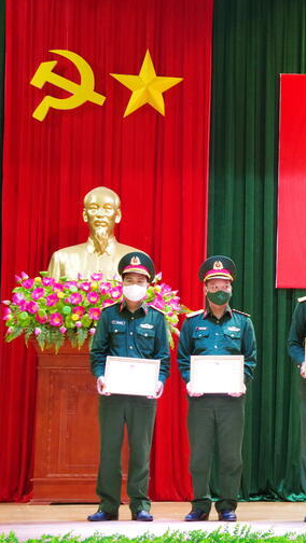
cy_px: 283
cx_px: 397
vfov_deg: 20.2
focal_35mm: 106
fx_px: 1527
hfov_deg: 11.2
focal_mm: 40
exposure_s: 1/15
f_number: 7.1
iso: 3200
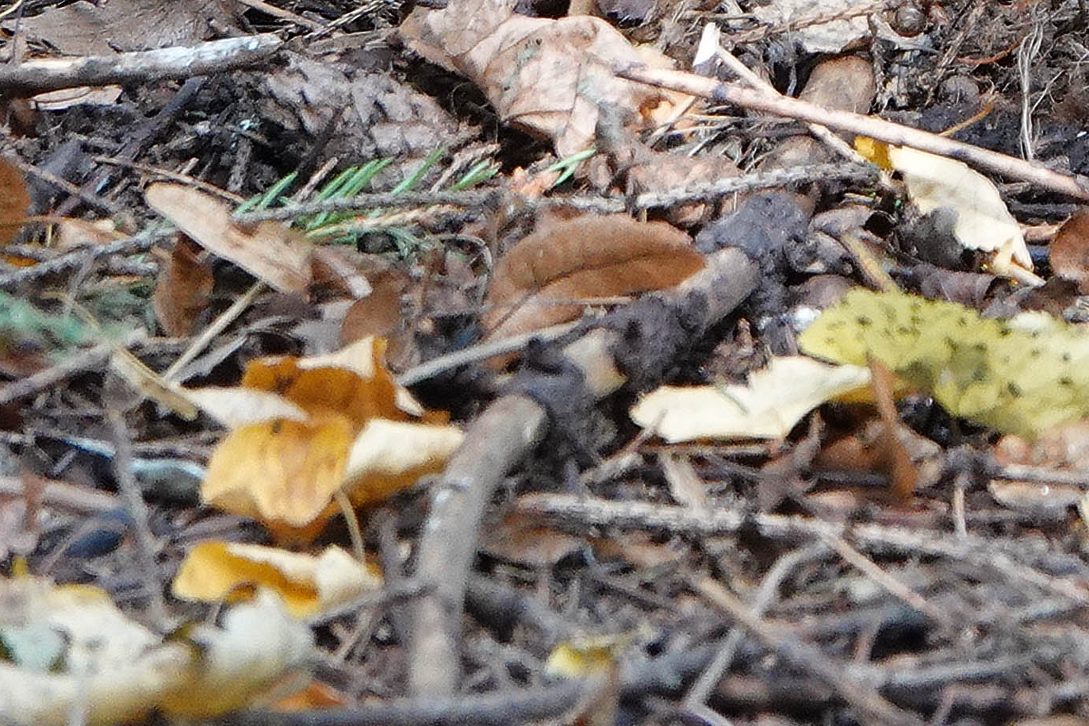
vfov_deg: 1.0
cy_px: -690
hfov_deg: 1.5
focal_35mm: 1399
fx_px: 42312
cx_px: 1026
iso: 800
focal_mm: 128.59
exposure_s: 1/60
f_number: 4
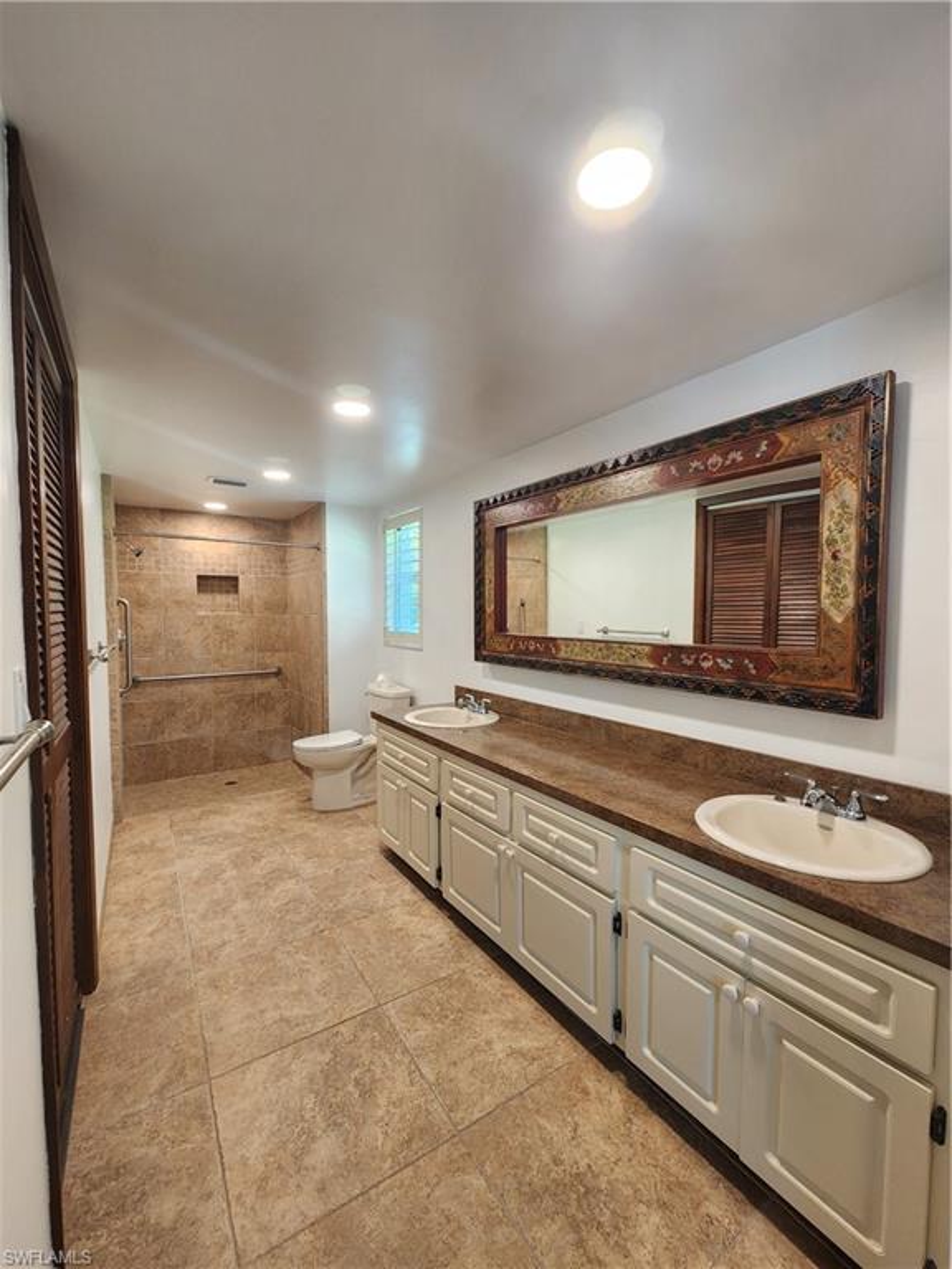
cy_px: 634
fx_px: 477
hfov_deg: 89.9
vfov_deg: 106.2
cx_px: 476
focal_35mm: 13
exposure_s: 1/60
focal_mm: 2.2
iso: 200
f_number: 2.2
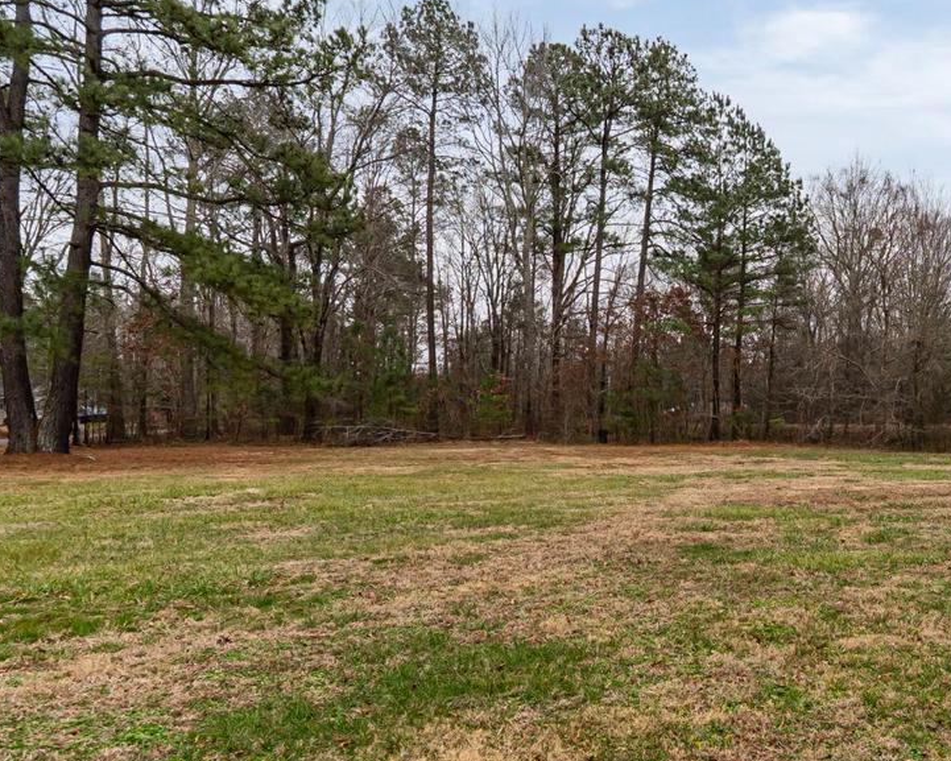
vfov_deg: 48.5
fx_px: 844
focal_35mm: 30
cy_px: 413
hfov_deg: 54.9
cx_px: 754
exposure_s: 1/125
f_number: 8
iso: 400
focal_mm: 16
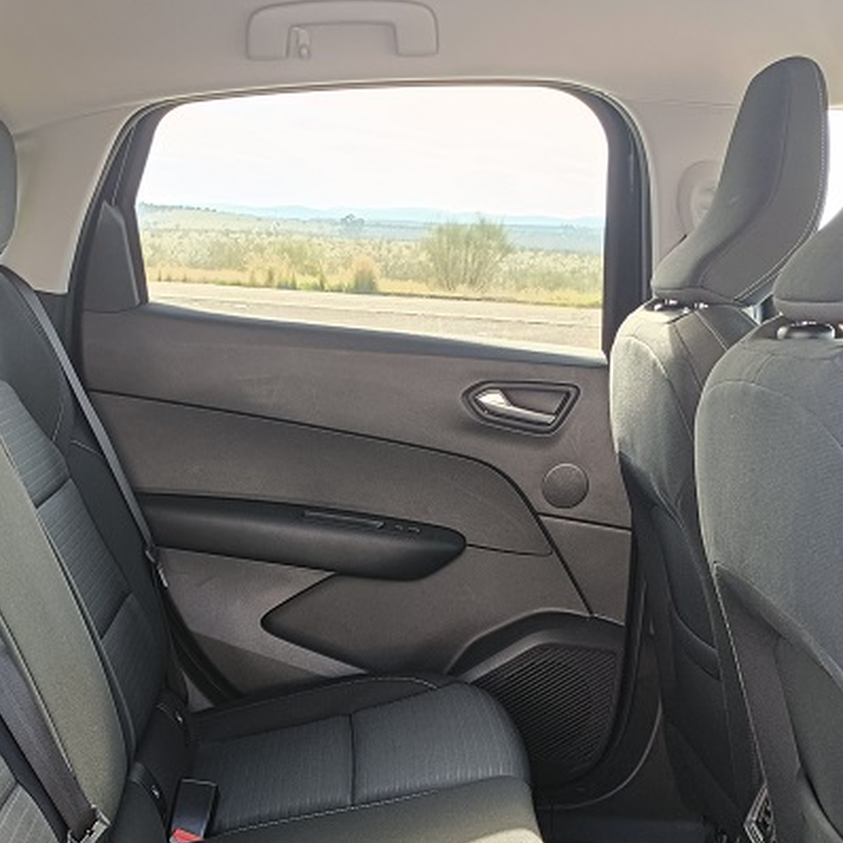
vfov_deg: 32.2
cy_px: 769
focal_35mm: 50
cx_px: 308
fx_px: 1378
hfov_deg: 33.8
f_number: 1.7
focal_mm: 4.7
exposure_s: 1/60
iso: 200
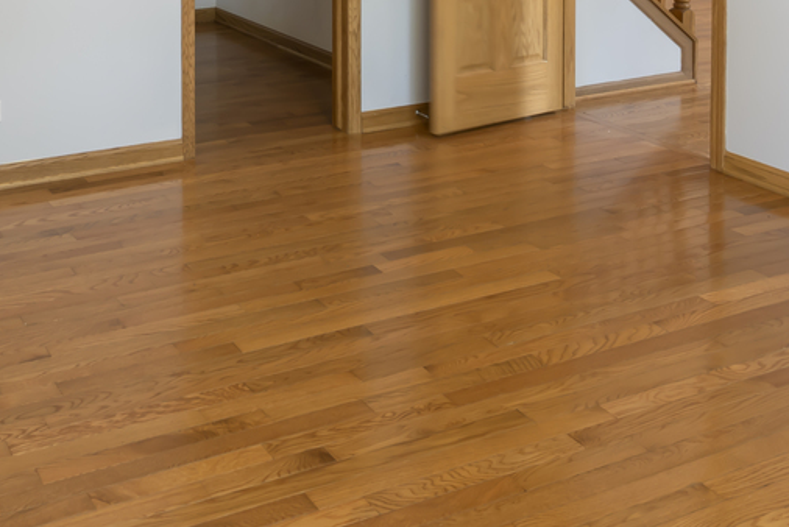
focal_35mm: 48
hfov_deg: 38.9
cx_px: 117
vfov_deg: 24.5
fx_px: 1053
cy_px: -159
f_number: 10
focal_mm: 15
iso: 64
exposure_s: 1/1.67
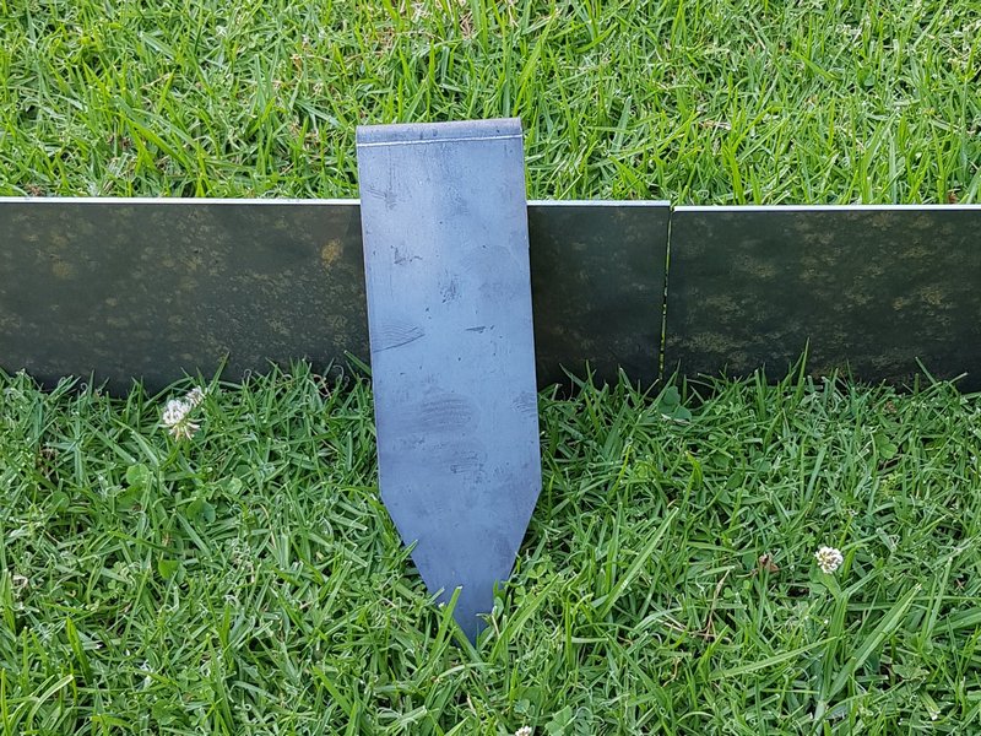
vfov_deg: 53.1
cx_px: 490
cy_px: 368
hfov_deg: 67.3
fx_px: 737
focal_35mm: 26
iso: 40
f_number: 1.7
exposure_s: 1/111
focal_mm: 4.2
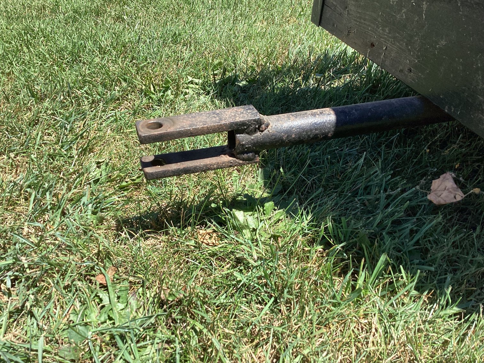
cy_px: 182
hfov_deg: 58.3
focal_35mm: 31
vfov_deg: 45.4
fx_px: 433
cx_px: 242
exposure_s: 1/491
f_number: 2.4
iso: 25
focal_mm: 3.3
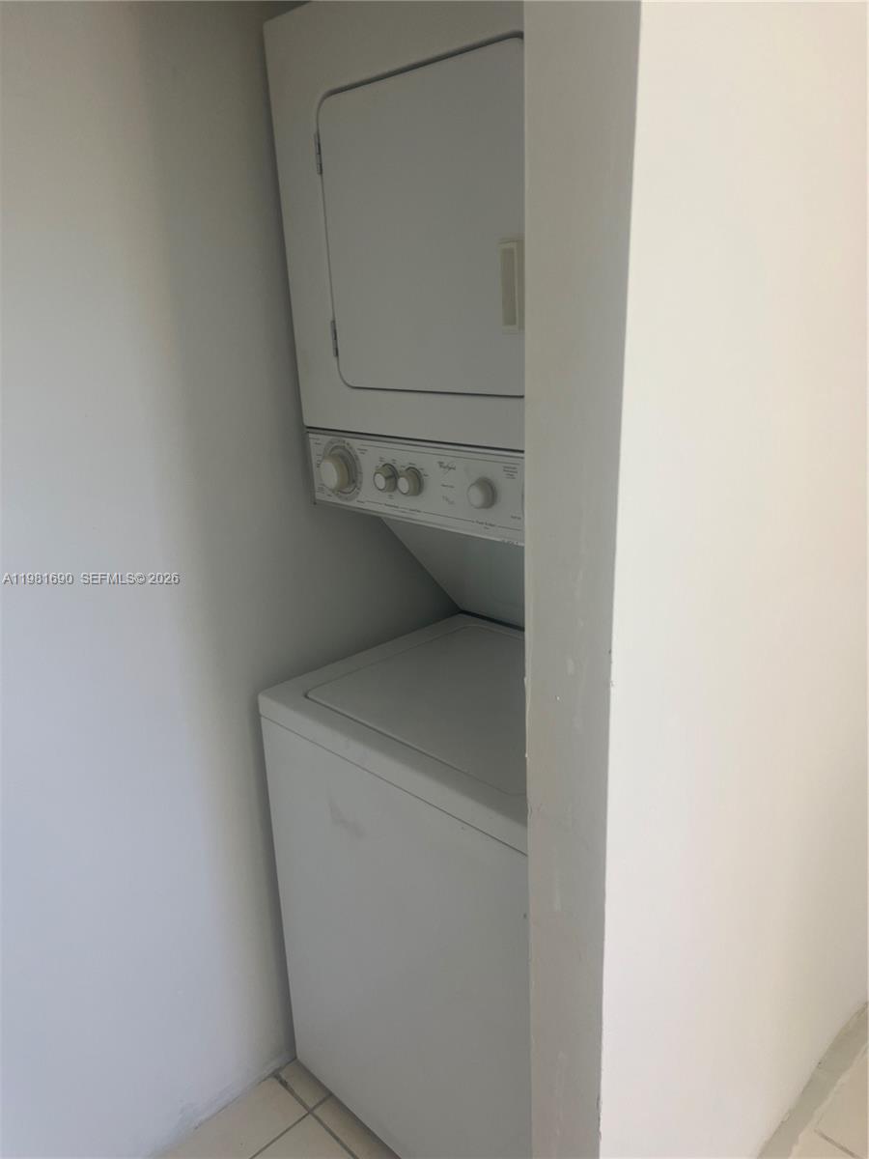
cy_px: 580
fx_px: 870
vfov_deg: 67.3
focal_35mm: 26
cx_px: 434
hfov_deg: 53.1
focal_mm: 5.7
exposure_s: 1/60
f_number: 1.5
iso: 64
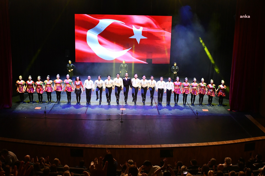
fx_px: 331
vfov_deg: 29.9
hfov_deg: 43.6
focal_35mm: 45
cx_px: 132
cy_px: 88
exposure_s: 1/200
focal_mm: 30
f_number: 7.1
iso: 5000
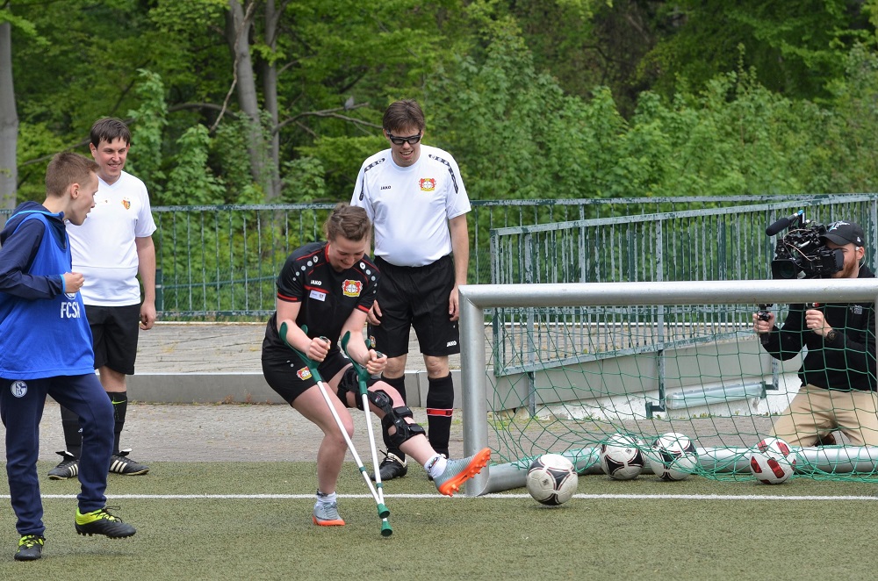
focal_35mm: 129
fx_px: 3139
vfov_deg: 10.6
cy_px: 290
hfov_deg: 15.9
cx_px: 439
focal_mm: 86
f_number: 4.5
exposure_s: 1/1250
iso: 400
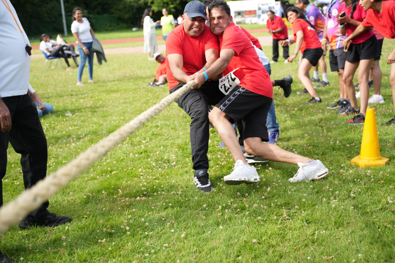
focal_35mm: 46
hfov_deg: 42.7
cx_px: 198
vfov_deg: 29.2
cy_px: 132
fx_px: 506
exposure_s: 1/1250
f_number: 2.8
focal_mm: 46.1
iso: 250
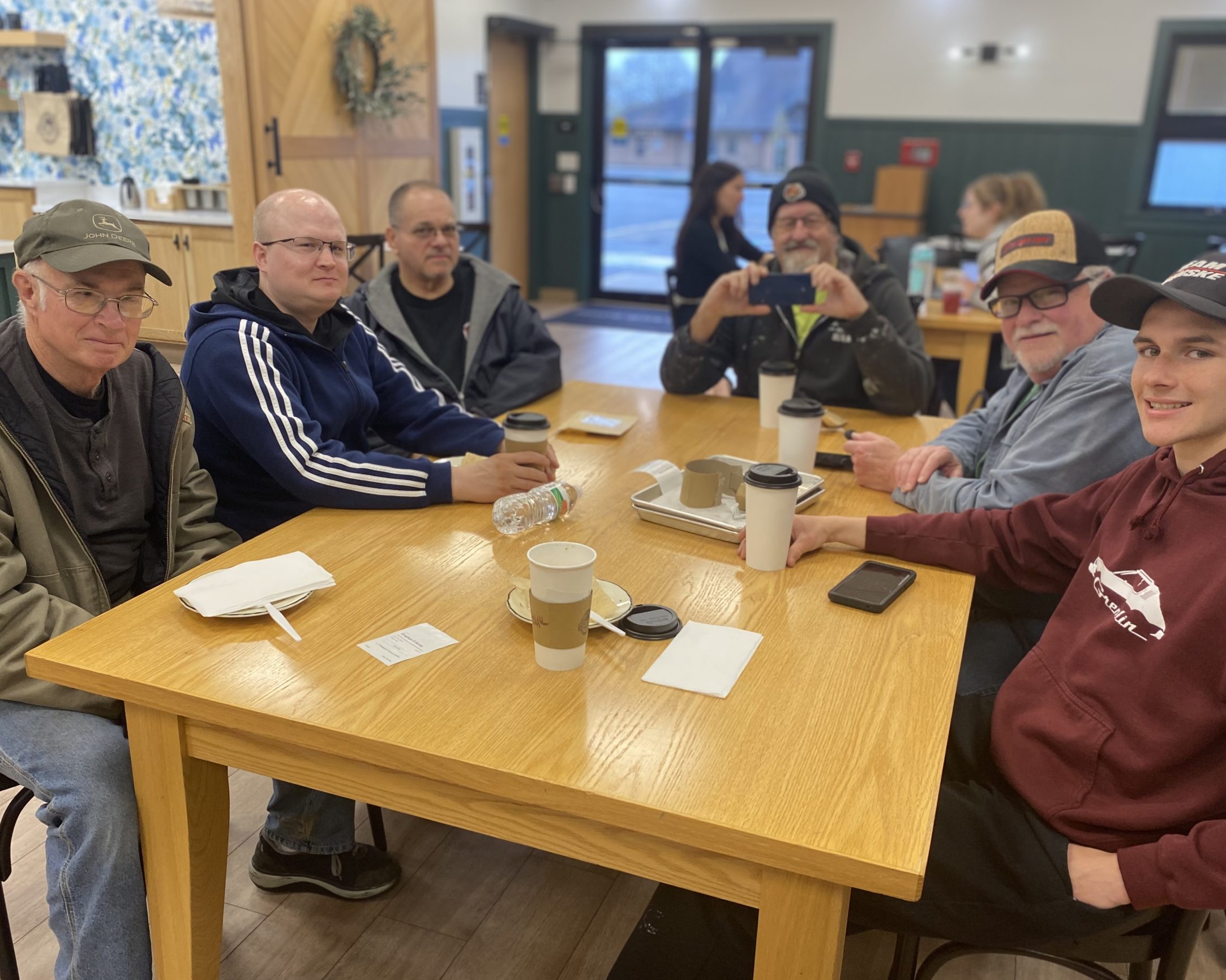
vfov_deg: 48.5
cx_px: 594
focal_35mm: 30
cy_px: 521
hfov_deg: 58.8
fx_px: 1088
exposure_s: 1/79
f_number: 1.8
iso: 125
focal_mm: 4.25
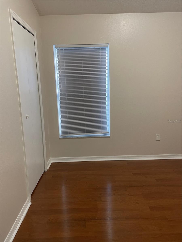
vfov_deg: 67.3
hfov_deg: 53.1
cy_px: 121
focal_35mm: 26
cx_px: 91
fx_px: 182
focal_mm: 4.2
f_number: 1.6
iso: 250
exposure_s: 1/60
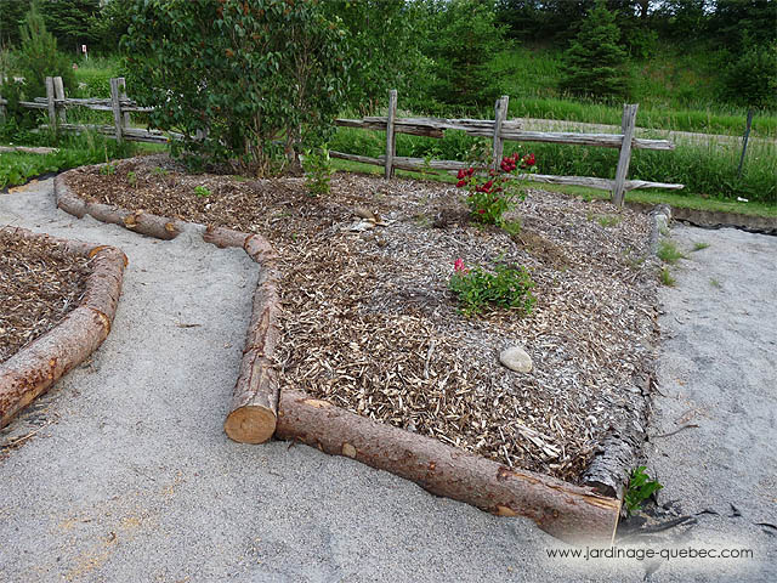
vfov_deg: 51.4
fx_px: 606
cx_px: 388
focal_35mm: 27
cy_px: 292
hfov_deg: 65.3
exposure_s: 1/100
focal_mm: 4.8
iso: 100
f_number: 3.6
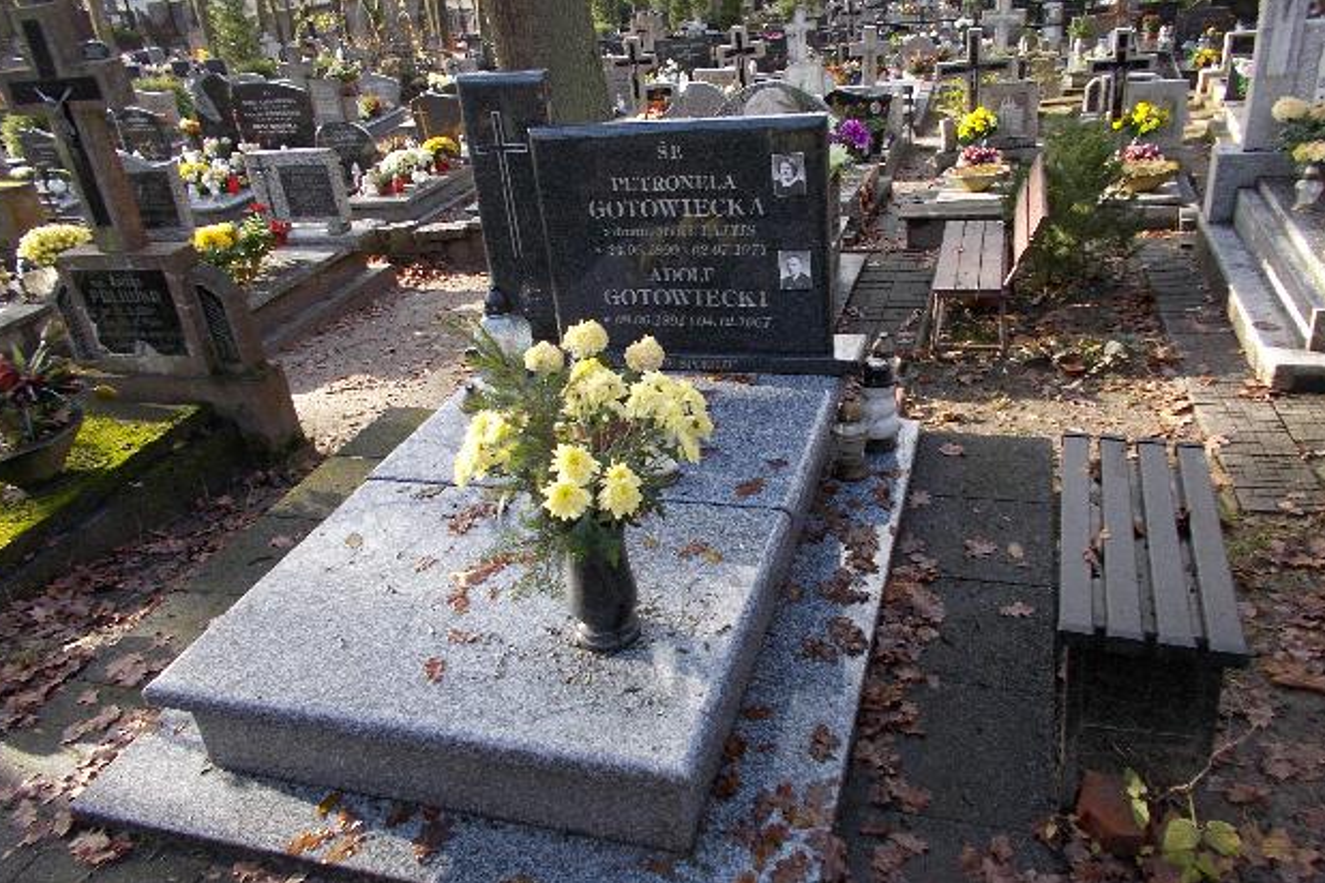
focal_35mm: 28
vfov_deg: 46.4
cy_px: 444
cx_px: 654
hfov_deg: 65.5
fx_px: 1030
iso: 80
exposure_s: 1/100
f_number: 3.2
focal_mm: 4.6
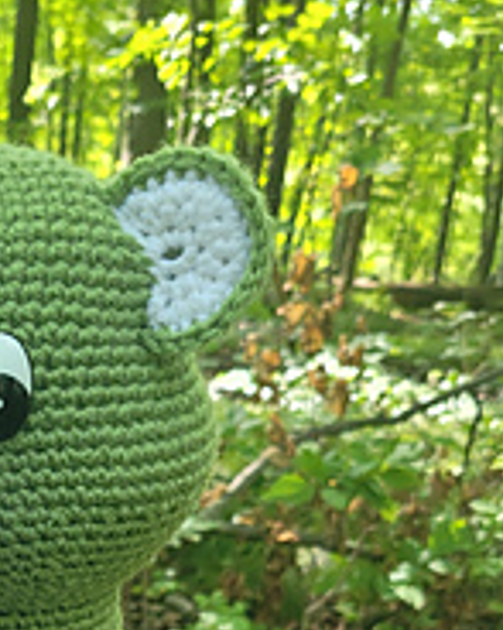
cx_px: -19
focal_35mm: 69
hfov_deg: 21.3
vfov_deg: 24.7
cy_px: 770
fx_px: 1285
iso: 125
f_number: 1.8
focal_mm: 5.4
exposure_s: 1/120
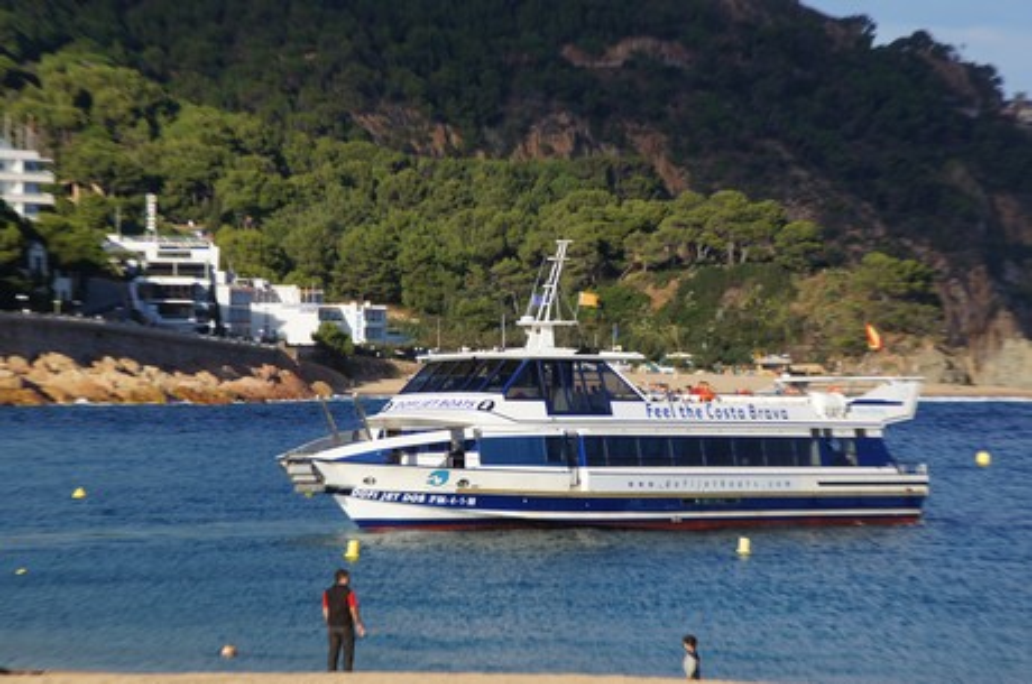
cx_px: 516
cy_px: 342
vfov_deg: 7.0
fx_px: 5580
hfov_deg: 10.6
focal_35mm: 195
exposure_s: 1/250
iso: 100
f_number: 9
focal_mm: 130
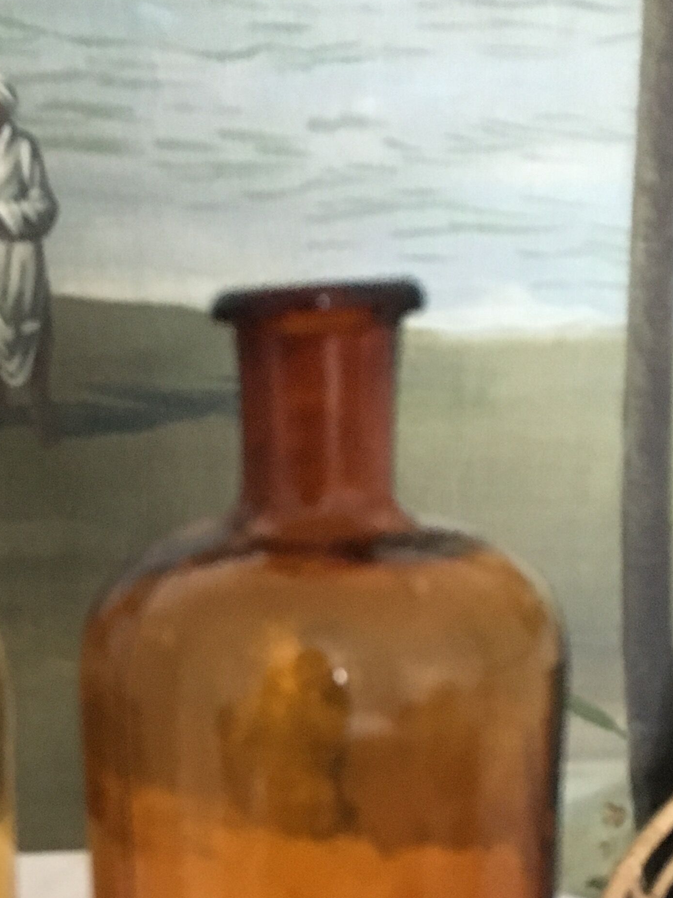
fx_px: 1633
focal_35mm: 63
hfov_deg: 22.8
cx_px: 93
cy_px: 814
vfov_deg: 29.4
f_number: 2.2
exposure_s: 1/17
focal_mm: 4.15
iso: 320
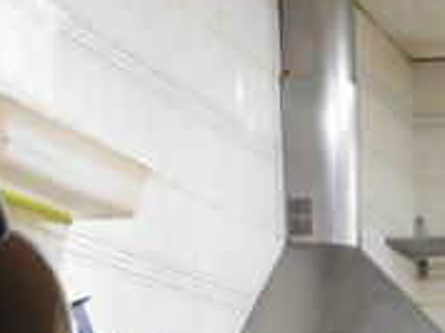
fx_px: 1168
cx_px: 754
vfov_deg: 14.0
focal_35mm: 91
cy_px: 631
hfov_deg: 18.0
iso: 400
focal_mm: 4
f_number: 3
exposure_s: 1/20
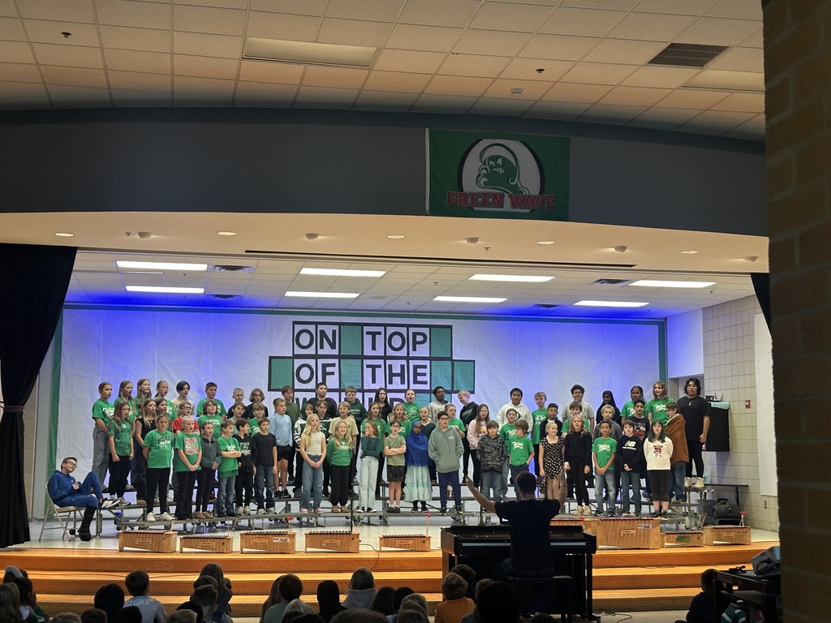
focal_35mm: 48
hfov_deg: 39.7
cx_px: 416
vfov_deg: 30.3
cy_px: 312
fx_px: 1152
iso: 200
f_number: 1.78
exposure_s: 1/40
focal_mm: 6.86
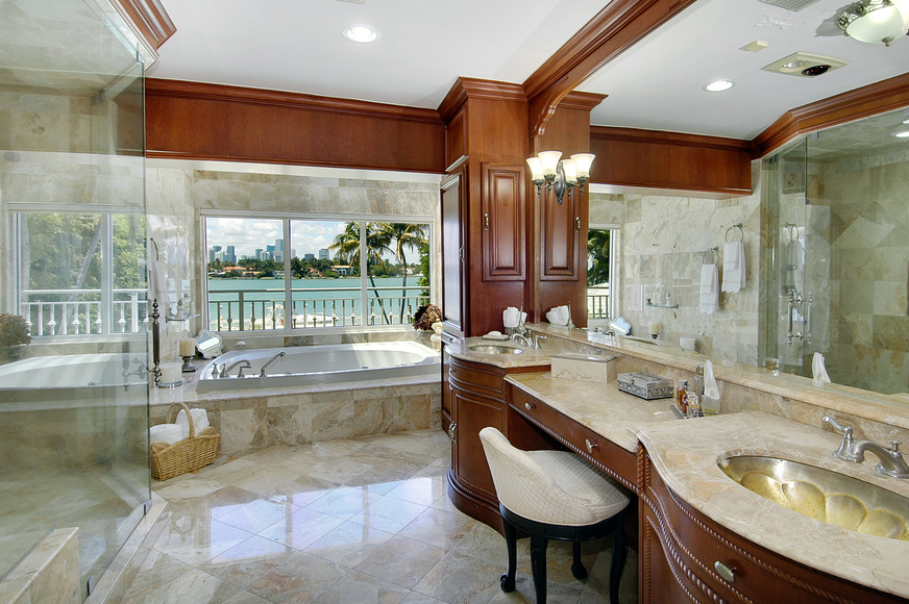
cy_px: 302
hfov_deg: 90.0
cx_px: 454
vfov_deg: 67.3
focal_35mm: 18
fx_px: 454
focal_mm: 12
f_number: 8
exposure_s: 1/13
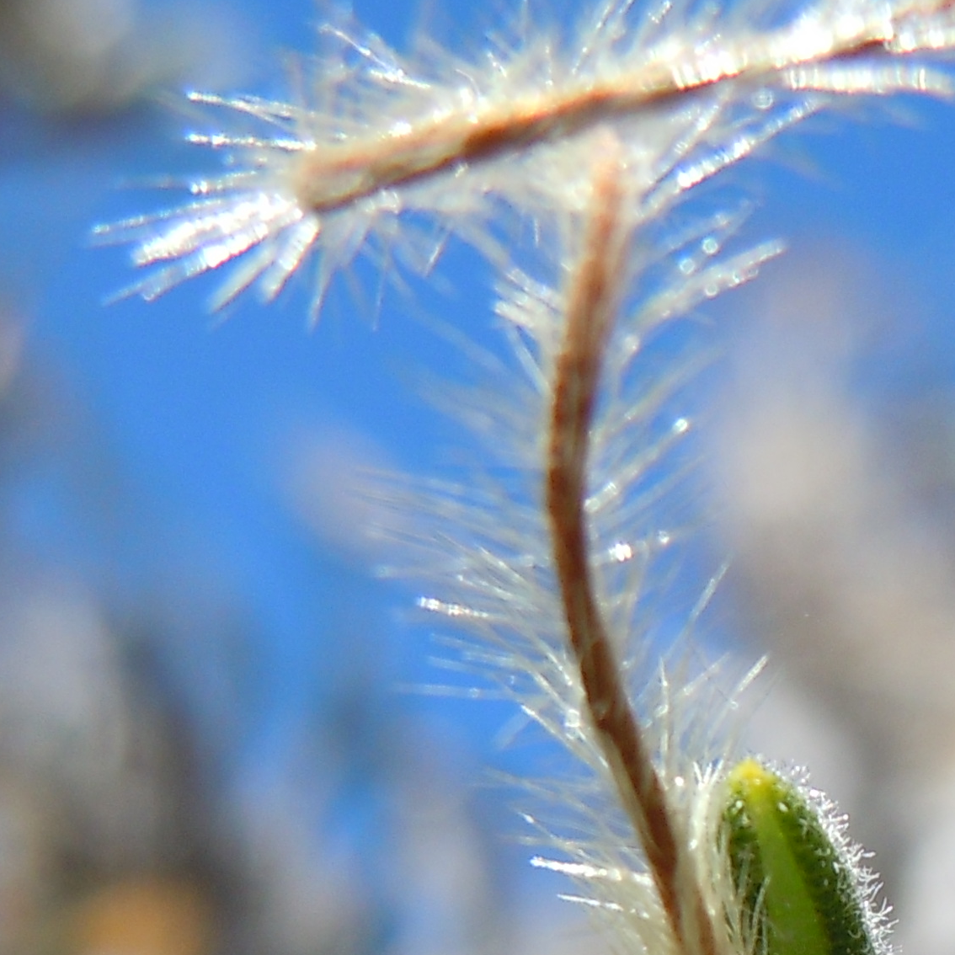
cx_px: 837
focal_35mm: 101
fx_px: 3152
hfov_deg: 17.0
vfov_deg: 16.6
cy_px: 1112
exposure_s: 1/640
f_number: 3.5
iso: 100
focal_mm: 5.4
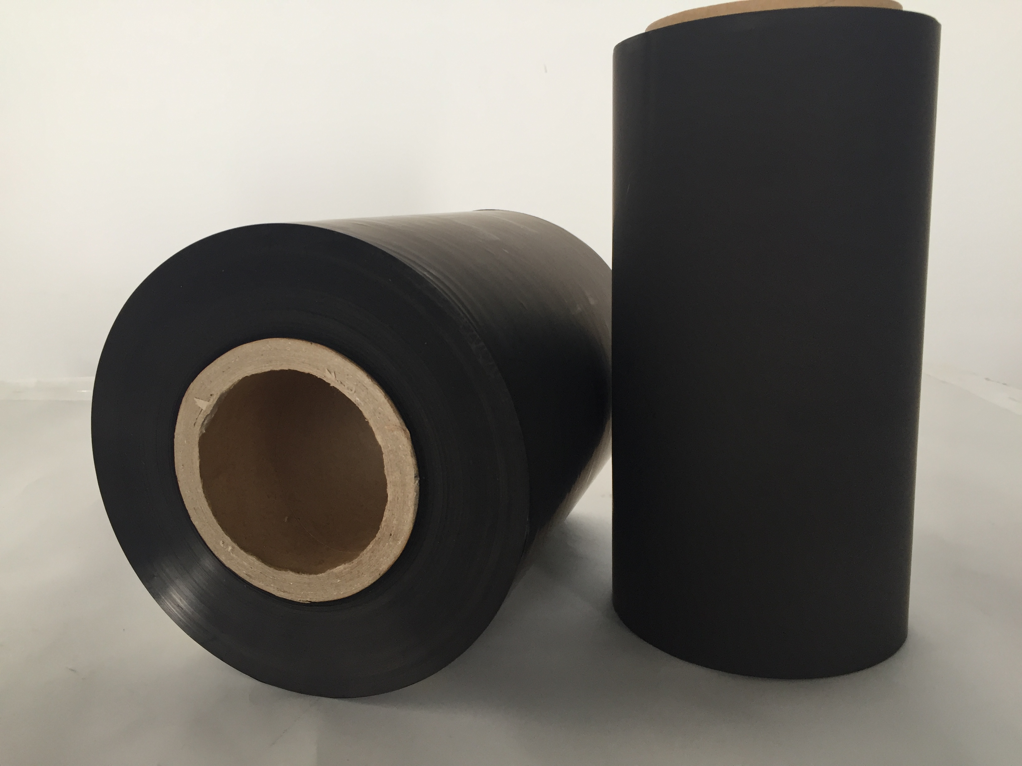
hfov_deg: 61.7
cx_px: 511
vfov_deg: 48.2
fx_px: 856
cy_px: 383
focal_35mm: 29
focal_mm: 4.15
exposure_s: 1/33
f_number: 2.2
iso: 32
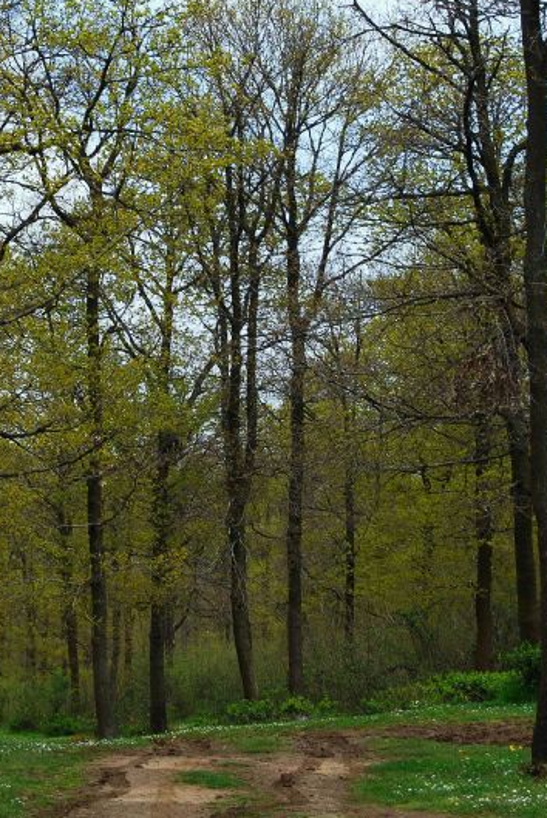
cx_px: 197
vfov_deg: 14.1
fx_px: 3300
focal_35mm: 145
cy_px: 232
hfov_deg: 9.5
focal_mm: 50
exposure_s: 1/200
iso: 100
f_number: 5.6
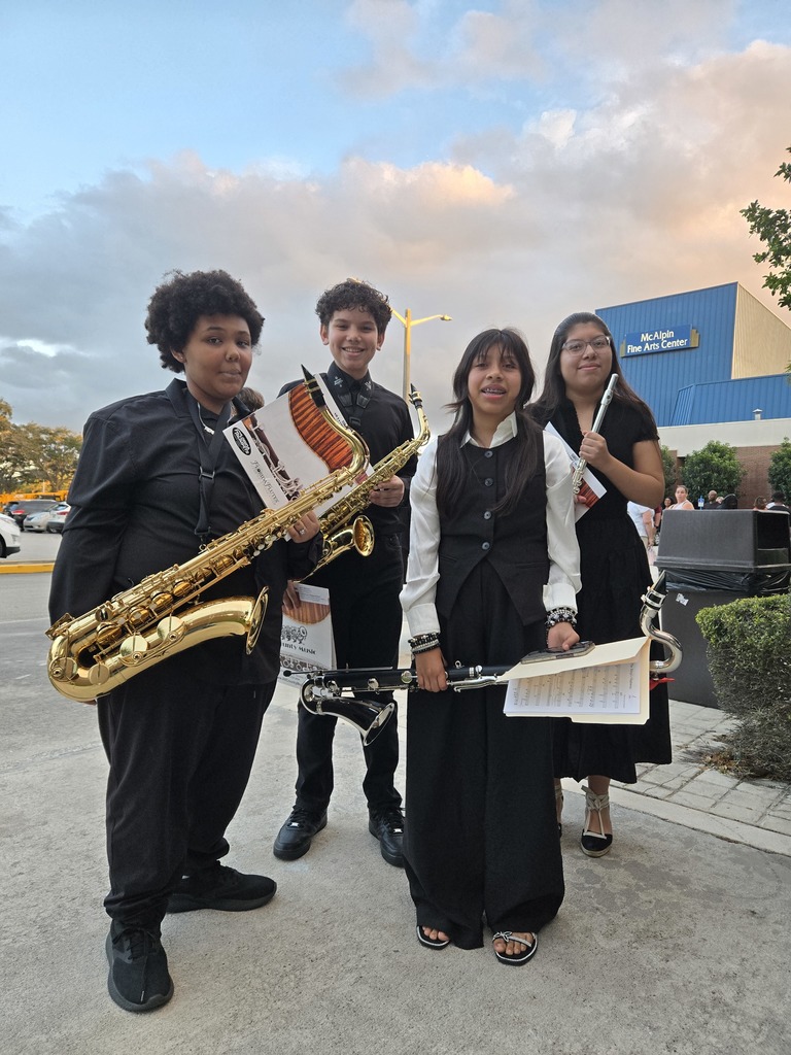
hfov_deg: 58.9
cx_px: 396
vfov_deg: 73.9
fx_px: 701
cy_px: 528
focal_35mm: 23
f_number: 1.8
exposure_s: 1/508
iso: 160
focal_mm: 5.4
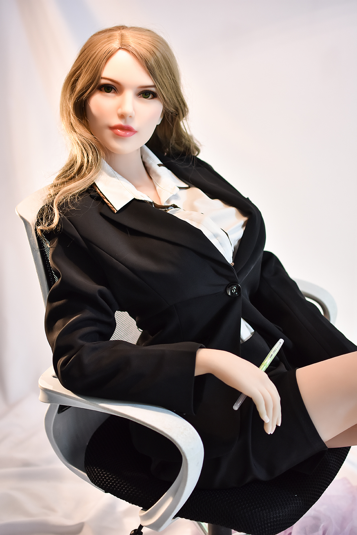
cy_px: 268
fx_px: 781
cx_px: 178
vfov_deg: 37.9
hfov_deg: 25.8
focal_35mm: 52
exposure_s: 1/60
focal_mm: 35
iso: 640
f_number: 1.8
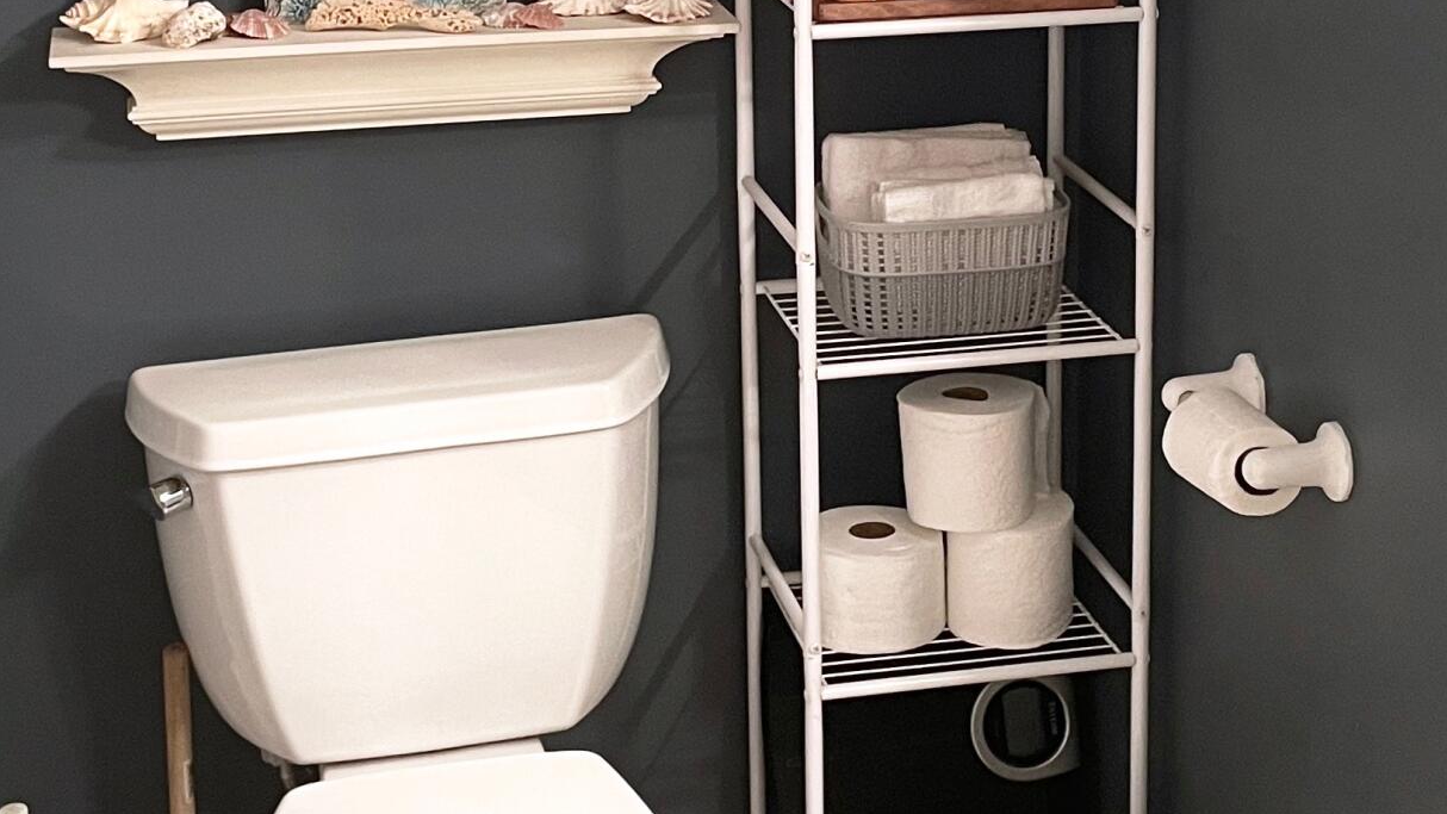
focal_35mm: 70
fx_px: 2686
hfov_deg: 30.1
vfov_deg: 17.0
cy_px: 79
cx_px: 852
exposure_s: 1/60
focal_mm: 4.2
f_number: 1.6
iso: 160
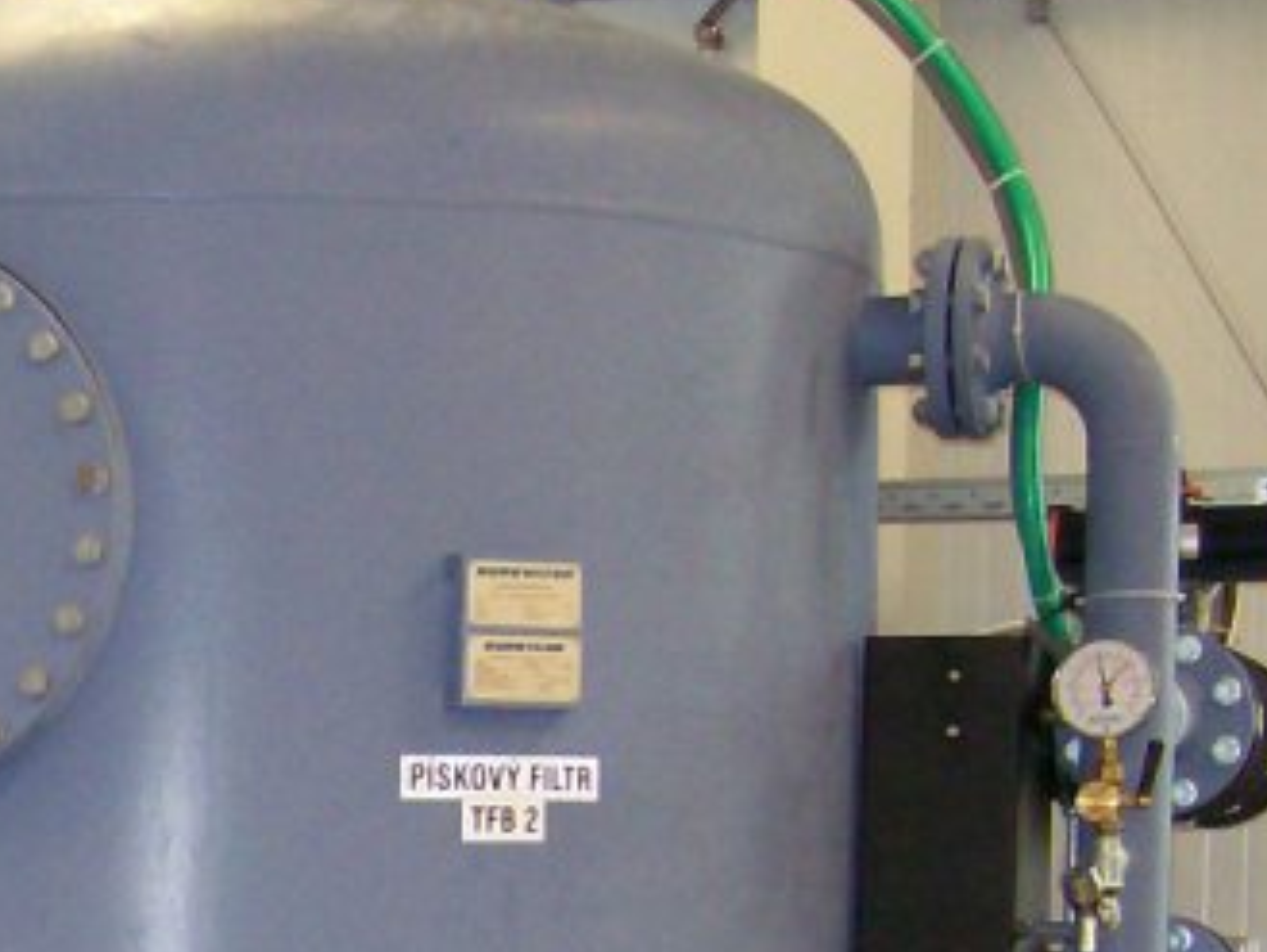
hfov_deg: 16.8
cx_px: -478
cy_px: 1237
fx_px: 3991
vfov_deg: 13.1
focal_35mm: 109
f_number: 2.8
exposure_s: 1/64
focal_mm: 5.8
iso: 200
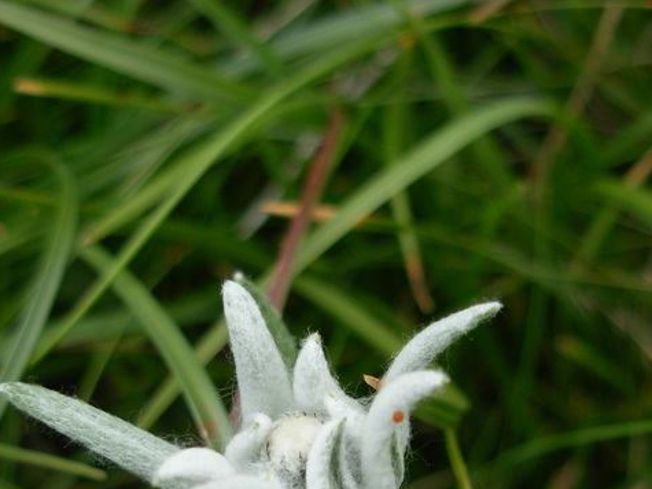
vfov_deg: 22.6
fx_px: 1205
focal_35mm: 64
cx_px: 292
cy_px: 400
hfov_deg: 30.3
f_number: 2.9
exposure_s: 1/152
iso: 79
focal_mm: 6.3
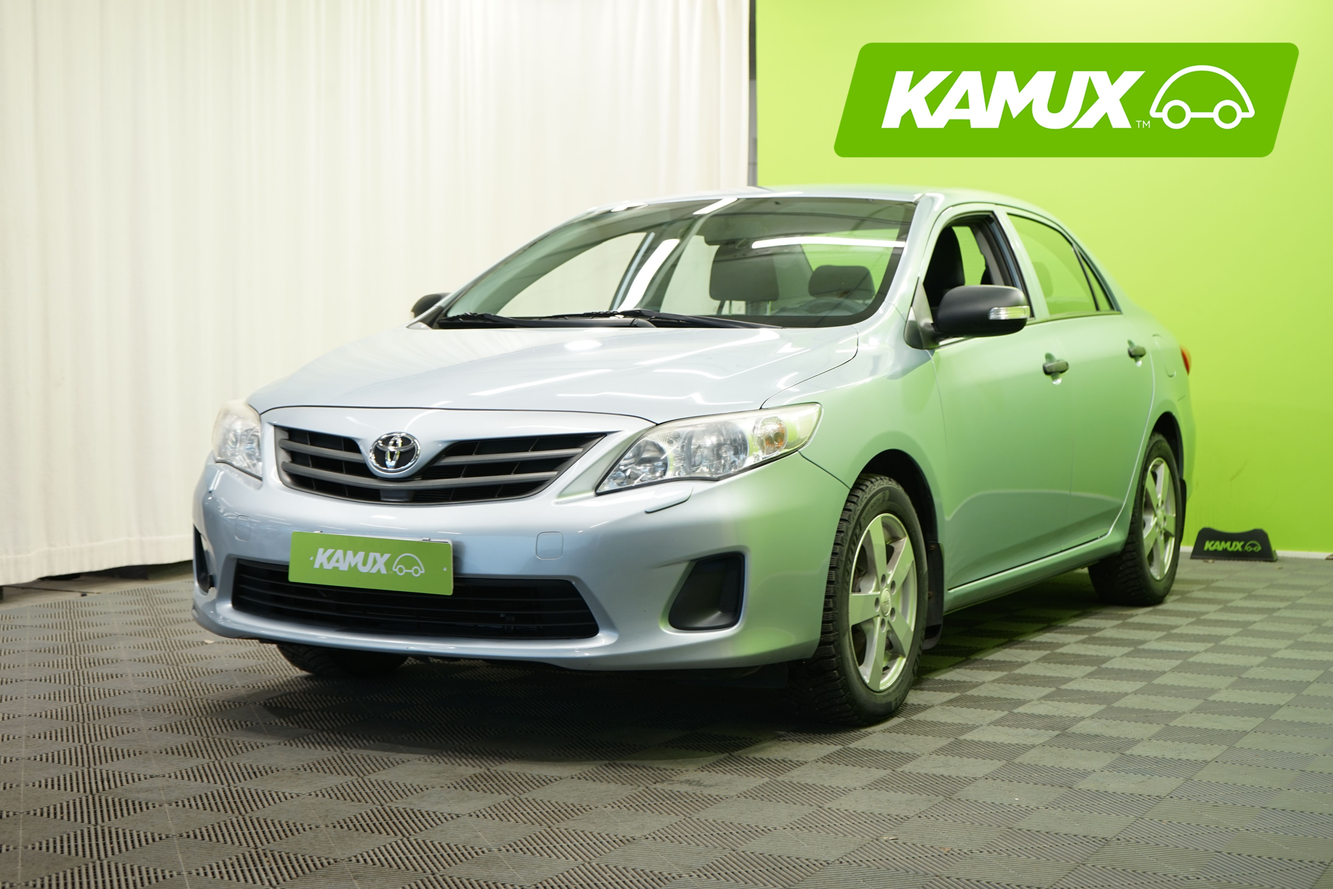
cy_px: 444
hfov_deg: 37.5
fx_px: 1962
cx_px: 666
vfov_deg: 25.5
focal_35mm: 53
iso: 250
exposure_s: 1/13
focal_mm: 53
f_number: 5
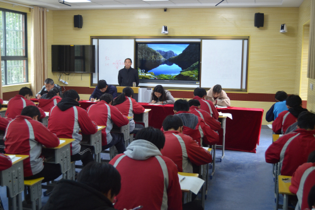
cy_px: 105
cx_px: 158
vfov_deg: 29.8
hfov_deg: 43.6
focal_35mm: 45
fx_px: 394
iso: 560
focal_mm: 30
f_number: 4.2
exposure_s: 1/60
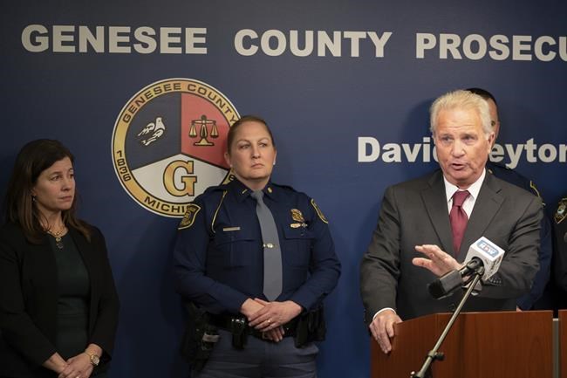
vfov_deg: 13.0
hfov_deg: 19.5
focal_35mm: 105
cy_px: 189
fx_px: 1653
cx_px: 284
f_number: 2.8
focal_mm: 70
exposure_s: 1/60
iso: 320
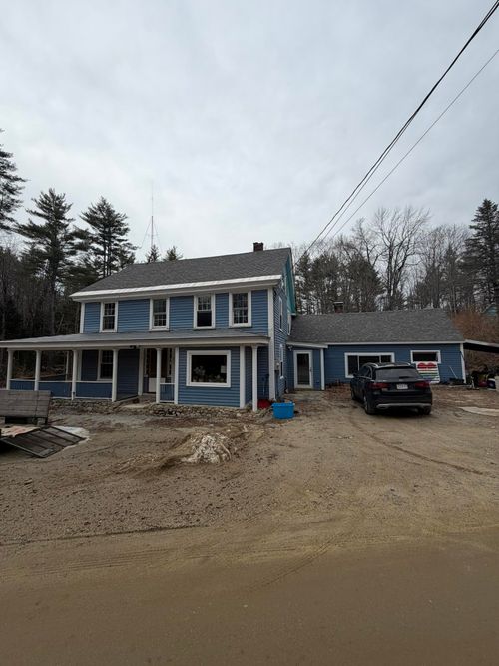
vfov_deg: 102.1
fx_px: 269
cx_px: 250
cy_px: 333
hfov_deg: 85.7
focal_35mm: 14
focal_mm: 2.22
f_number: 2.2
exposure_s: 1/770
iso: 25
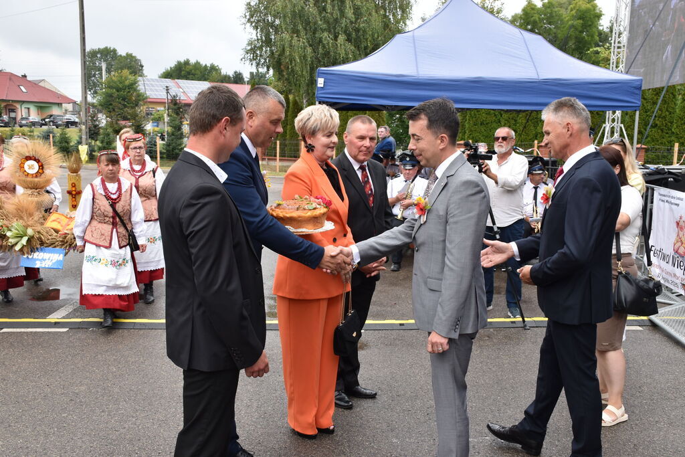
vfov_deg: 36.9
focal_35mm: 36
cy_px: 228
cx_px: 342
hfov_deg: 53.1
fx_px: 685
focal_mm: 24
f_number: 8
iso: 280
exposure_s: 1/250
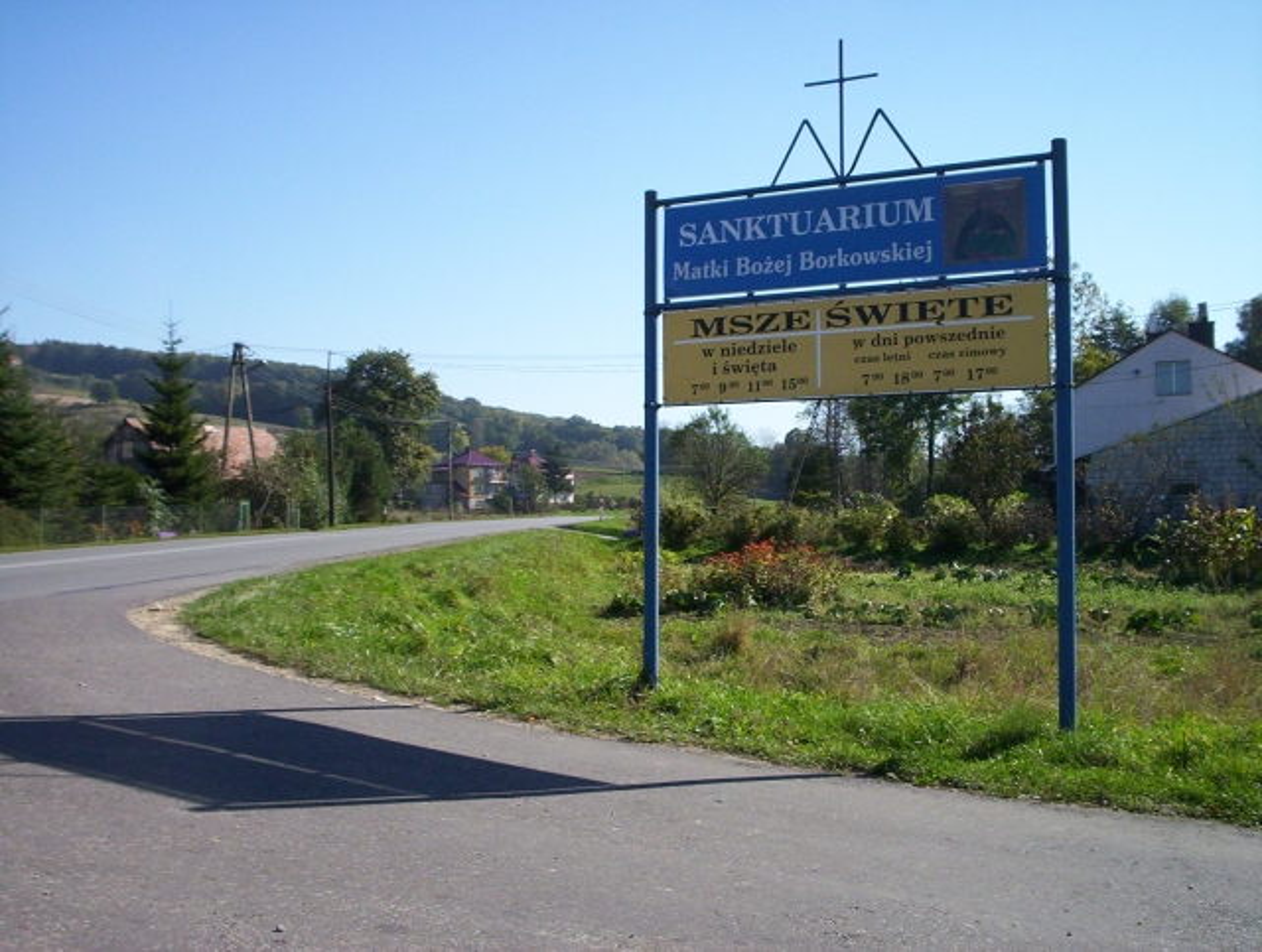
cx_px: 631
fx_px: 1388
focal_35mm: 38
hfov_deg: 48.9
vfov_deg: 37.9
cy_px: 476
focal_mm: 4.99
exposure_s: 1/661
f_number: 4.5
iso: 100
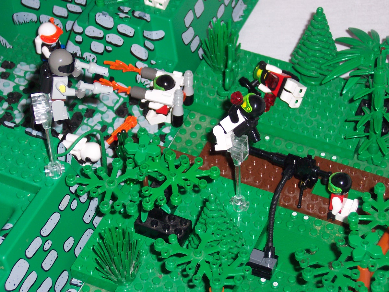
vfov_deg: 13.0
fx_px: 1281
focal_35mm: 114
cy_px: 146
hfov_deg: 17.3
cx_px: 194
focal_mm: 17.6
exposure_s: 1/90
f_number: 4.8
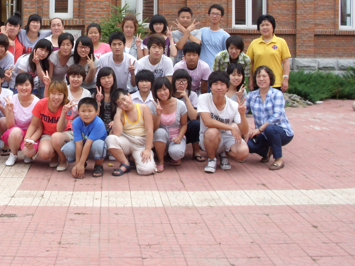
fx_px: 625
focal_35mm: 61
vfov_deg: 23.7
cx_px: 96
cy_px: 60
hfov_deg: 31.2
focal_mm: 6.3
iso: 50
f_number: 4.9
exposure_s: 1/184
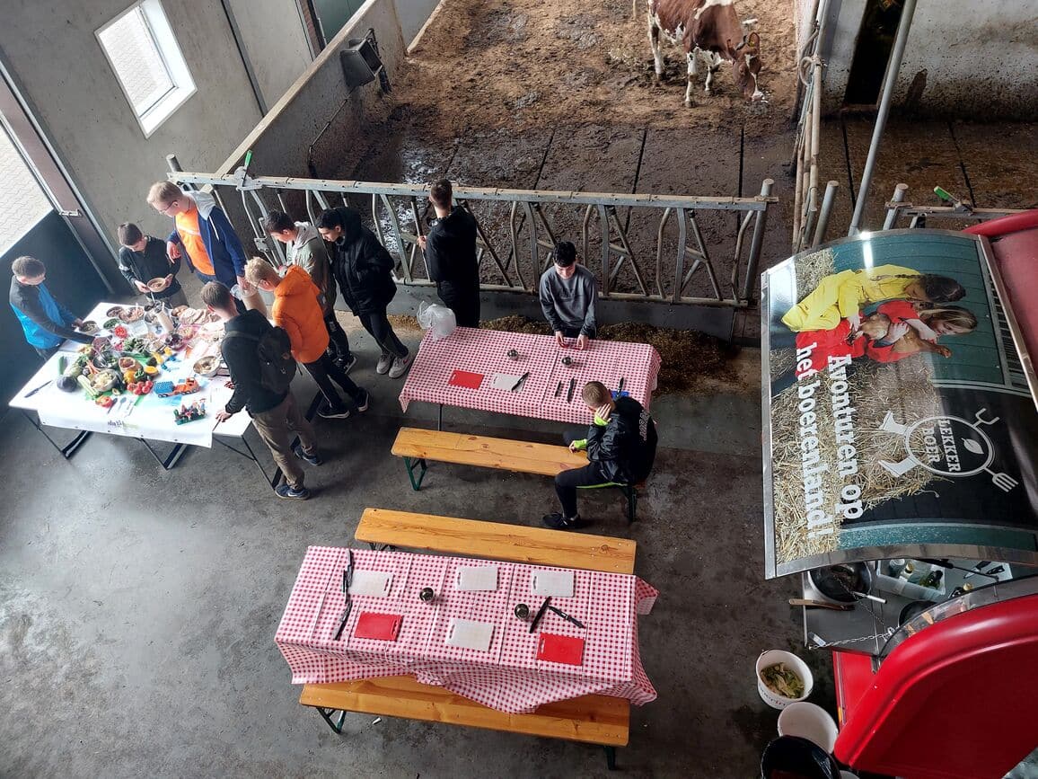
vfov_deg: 56.8
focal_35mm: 24
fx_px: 720
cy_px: 390
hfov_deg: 71.6
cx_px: 519
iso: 64
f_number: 1.8
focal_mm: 5.23
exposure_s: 1/50
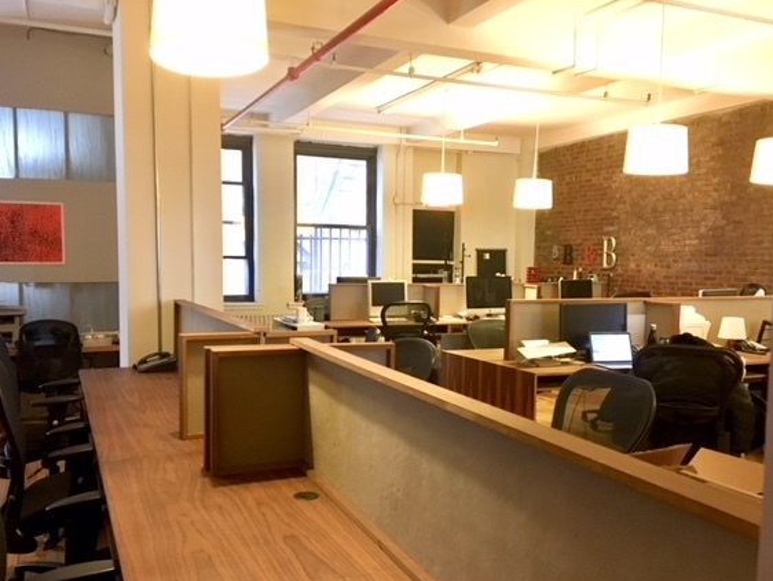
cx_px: 385
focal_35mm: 33
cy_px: 321
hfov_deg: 55.3
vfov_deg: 42.9
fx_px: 737
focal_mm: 4.15
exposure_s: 1/15
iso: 500
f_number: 2.2
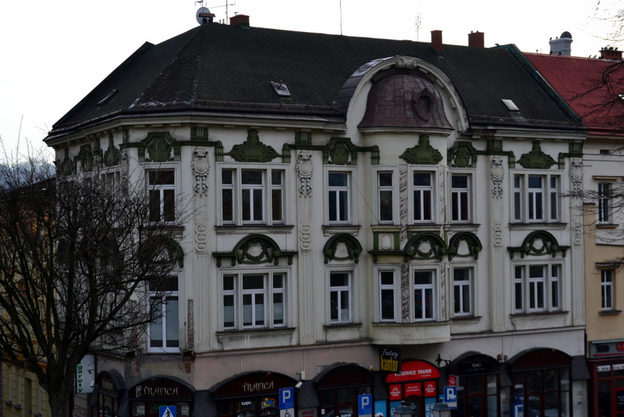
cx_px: 312
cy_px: 208
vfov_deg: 18.2
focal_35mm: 75
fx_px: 1300
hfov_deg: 27.0
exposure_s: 1/250
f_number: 10
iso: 400
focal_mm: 50
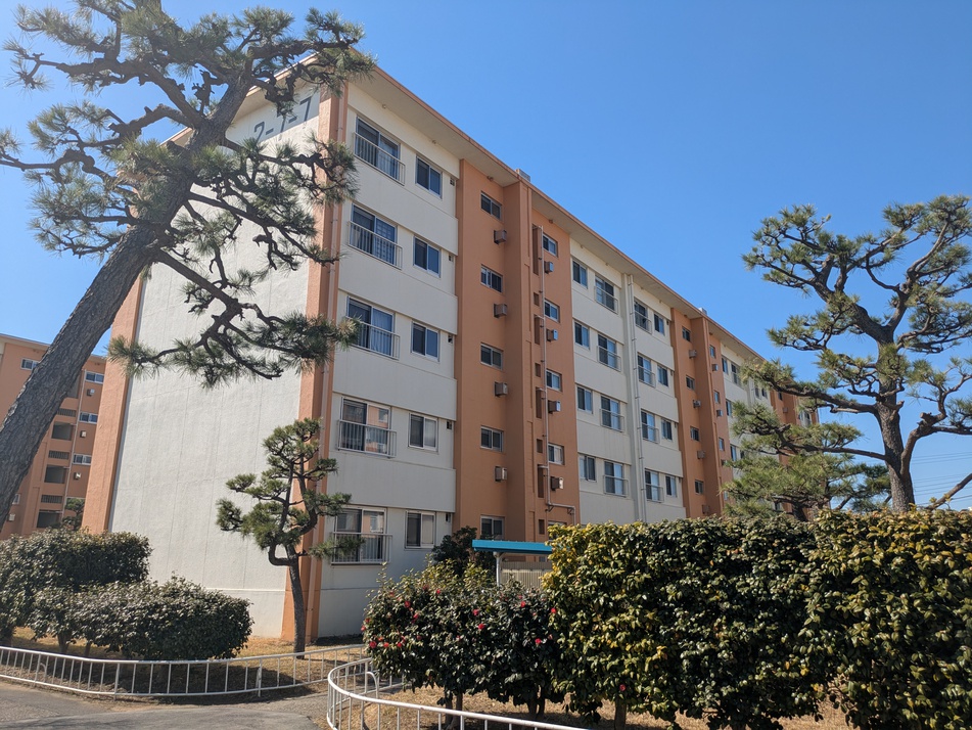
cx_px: 486
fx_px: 702
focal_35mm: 25
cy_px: 365
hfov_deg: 69.4
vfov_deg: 54.9
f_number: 1.89
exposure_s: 1/2155
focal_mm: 5.43
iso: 42
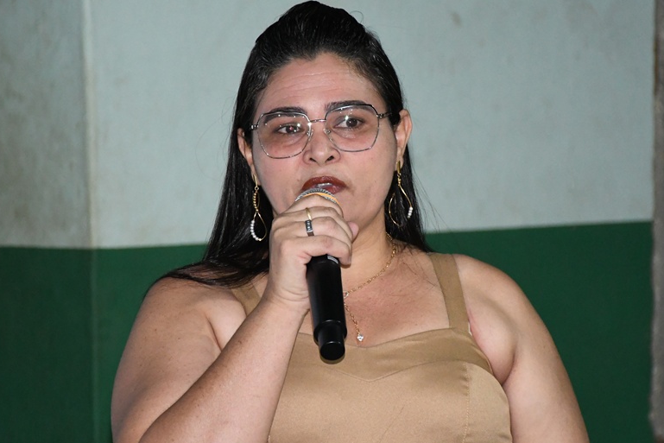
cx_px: 364
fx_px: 3855
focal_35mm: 209
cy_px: 240
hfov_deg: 9.8
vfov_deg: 6.6
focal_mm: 105
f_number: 5.6
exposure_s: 1/160
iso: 6400
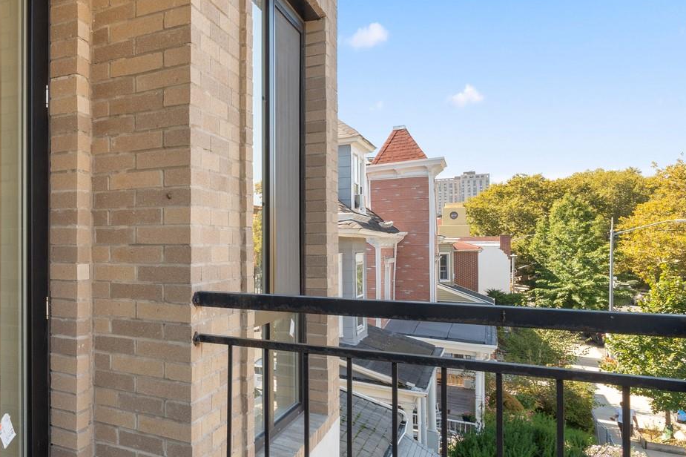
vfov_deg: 42.3
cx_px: -58
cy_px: 227
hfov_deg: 46.0
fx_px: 590
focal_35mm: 31
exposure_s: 1/100
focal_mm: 14
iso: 800
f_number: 10
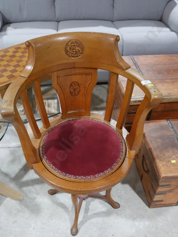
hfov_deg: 39.7
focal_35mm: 36
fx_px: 247
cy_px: 118
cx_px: 89
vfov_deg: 51.3
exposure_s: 1/60
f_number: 4
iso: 640
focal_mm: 18
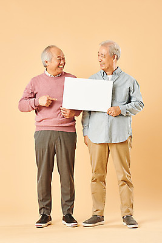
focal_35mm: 90
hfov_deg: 15.2
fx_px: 607
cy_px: 122
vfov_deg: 22.6
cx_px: 81
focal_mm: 90
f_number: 8
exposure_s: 1/125
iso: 100
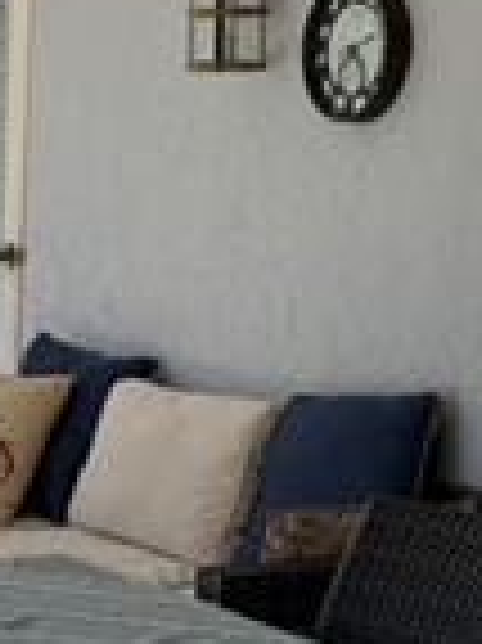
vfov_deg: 15.3
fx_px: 2399
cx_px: -311
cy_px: 441
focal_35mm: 129
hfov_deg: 10.9
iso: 100
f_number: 1.78
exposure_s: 1/931
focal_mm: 6.76
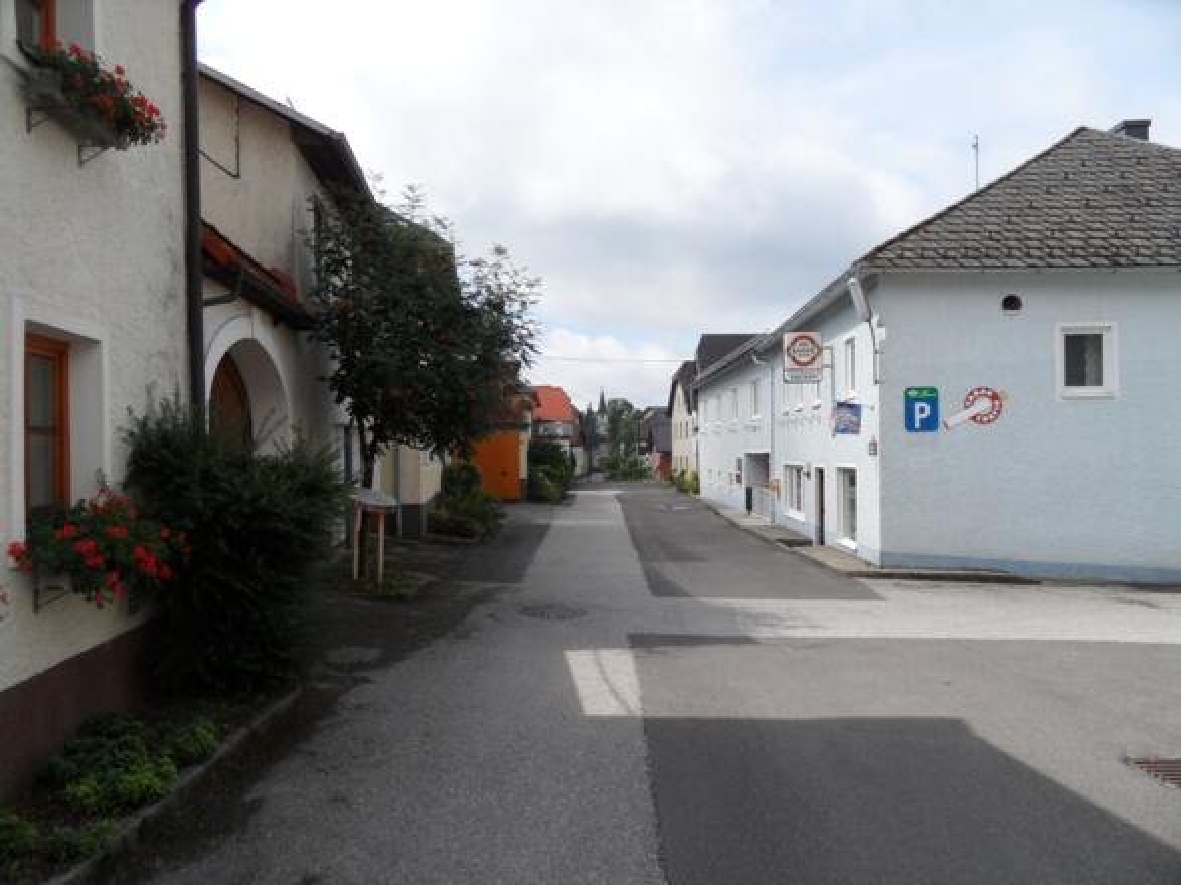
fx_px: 819
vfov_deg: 56.8
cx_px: 590
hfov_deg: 71.6
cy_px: 442
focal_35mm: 24
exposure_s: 1/1000
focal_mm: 3.9
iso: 80
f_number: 3.2
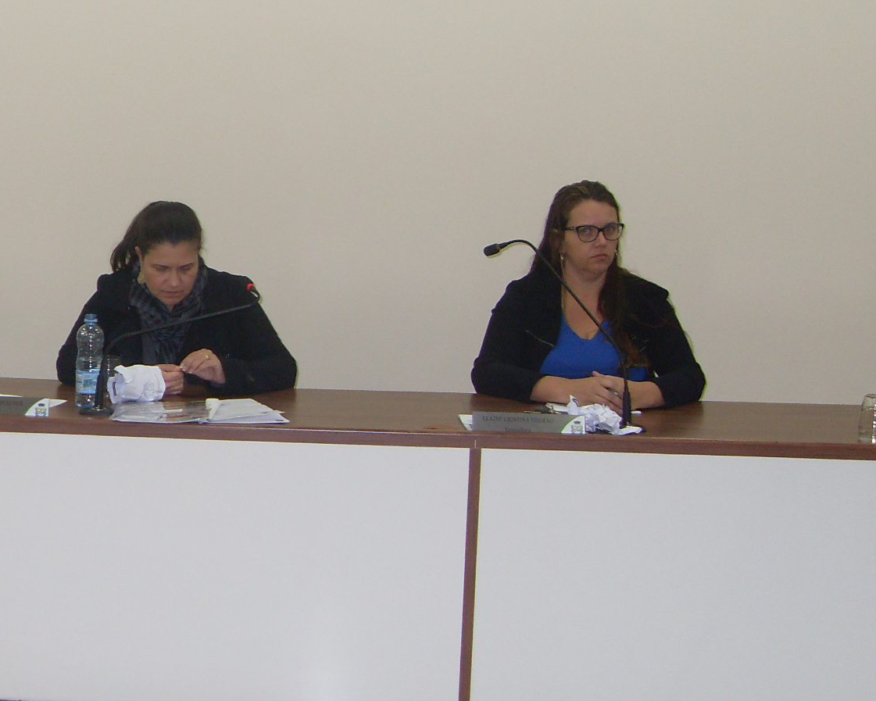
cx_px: 209
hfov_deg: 28.3
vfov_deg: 23.0
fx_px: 1711
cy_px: 202
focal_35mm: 66
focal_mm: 6.3
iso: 120
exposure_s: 1/45
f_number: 2.8
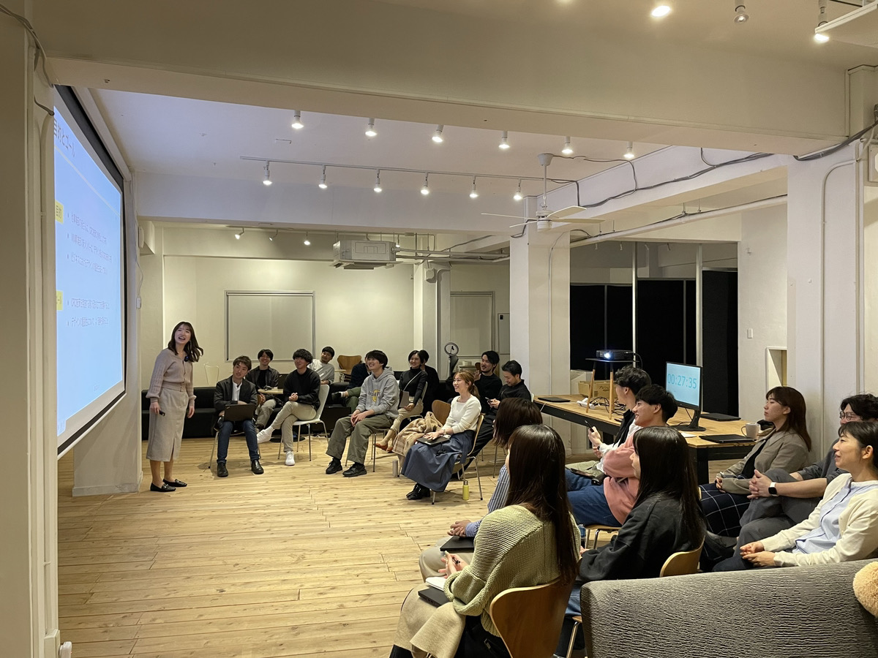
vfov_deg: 53.1
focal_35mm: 26
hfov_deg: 67.3
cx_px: 439
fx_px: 659
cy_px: 329
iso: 125
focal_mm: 4.2
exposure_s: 1/50
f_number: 1.6
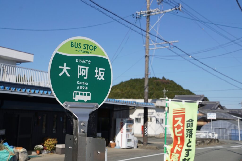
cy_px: 80
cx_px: 121
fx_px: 353
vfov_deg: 25.8
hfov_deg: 37.8
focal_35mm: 52
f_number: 8
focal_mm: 35
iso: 100
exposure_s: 1/400
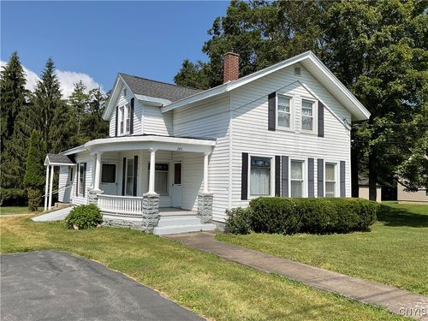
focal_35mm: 29
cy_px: 160
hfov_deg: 61.7
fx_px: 359
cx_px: 214
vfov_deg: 48.2
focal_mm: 3
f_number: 1.8
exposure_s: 1/2801
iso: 16
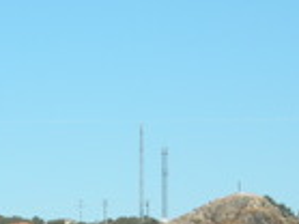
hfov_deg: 4.9
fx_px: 3504
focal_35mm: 406
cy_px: 266
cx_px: 140
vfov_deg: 3.6
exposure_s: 1/148
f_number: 8.2
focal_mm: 23.4
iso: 50
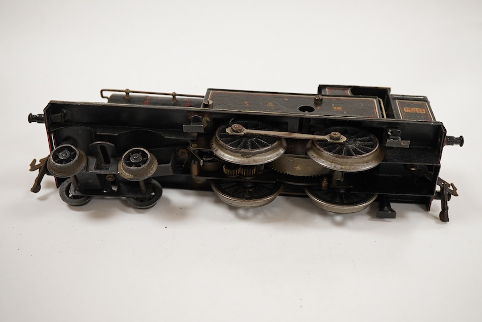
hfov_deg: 42.7
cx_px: 246
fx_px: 616
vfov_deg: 29.3
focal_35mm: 46
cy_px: 163
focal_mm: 30
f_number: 7.1
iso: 1250
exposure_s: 1/125
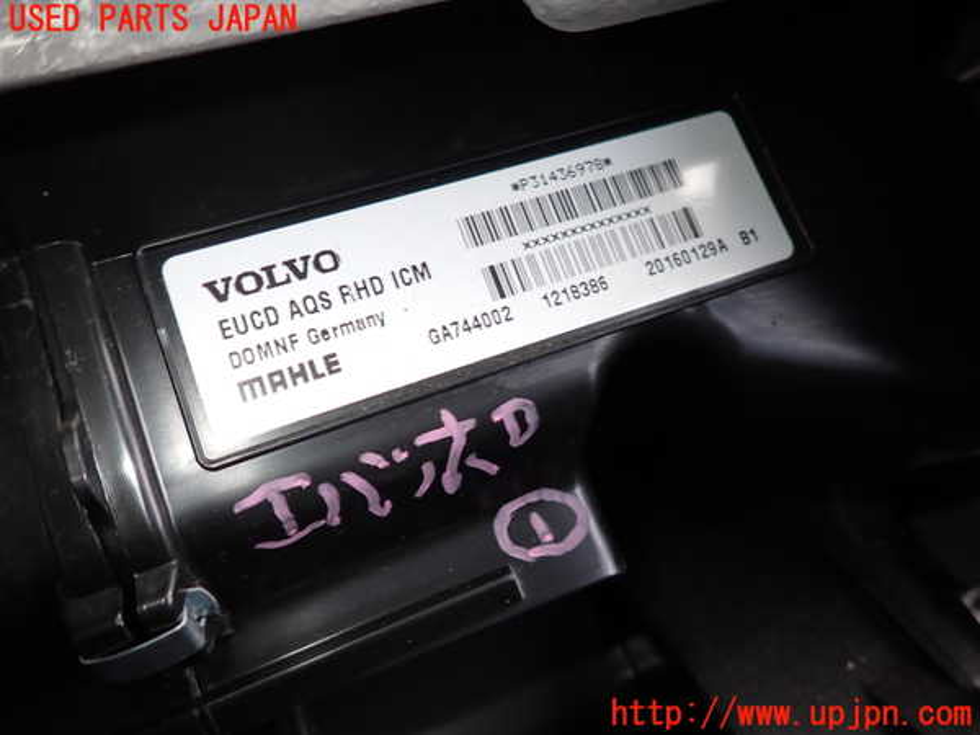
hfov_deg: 69.4
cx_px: 490
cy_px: 368
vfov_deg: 54.9
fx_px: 708
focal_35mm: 25
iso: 100
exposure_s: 1/30
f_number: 5.6
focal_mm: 4.5
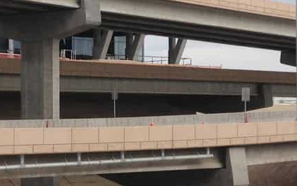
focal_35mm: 123
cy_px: 57
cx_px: 113
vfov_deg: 10.6
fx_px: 996
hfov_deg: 16.9
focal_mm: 4.1
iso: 50
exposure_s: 1/638
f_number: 2.4
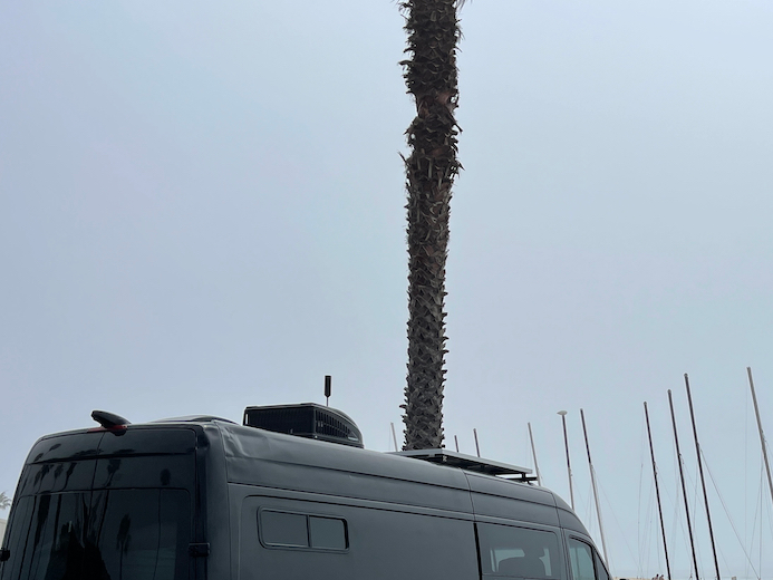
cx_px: 668
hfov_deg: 37.5
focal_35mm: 48
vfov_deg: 29.0
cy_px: 525
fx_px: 1072
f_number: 1.6
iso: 32
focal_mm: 5.1
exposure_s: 1/12048
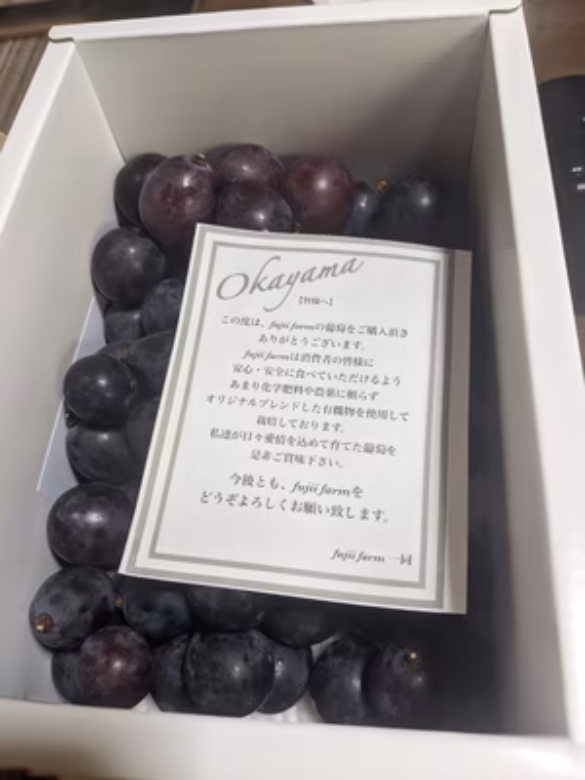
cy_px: 390
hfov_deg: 51.4
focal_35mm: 27
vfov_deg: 65.3
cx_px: 292
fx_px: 608
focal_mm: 4.38
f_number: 1.73
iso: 251
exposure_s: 1/30
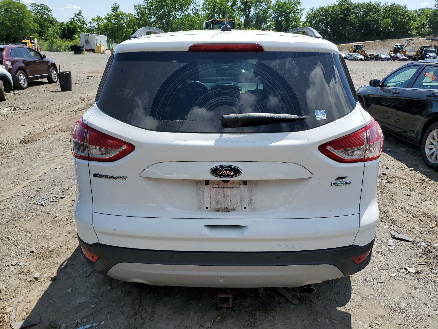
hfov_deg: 67.3
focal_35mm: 26
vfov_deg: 53.1
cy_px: 164
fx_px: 329
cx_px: 219
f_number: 1.5
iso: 50
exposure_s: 1/3333
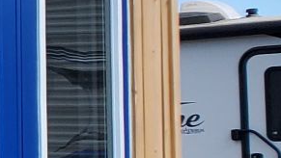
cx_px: -653
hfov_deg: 8.5
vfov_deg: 6.2
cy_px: 140
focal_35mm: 196
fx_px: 1461
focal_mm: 4.3
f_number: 2.4
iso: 50
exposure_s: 1/1013
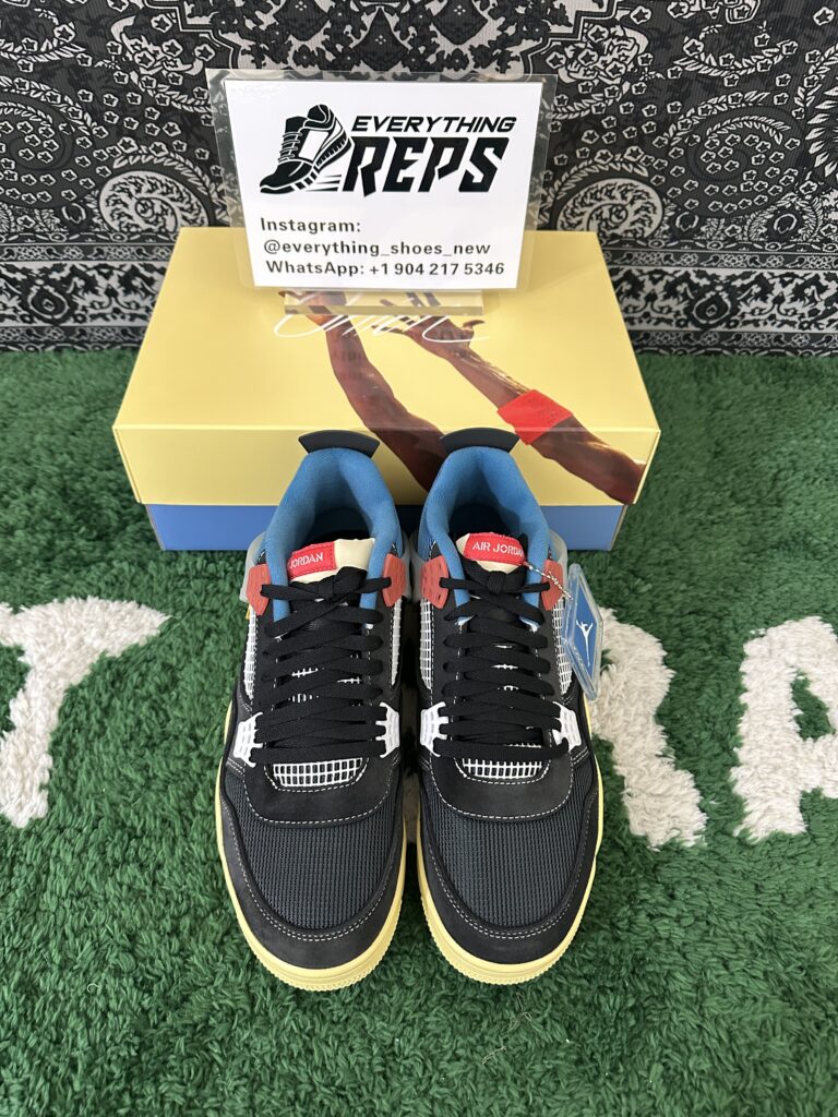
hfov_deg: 56.8
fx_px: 775
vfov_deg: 71.6
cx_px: 419
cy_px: 558
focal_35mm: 24
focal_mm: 6.86
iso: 800
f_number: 1.78
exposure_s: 1/33
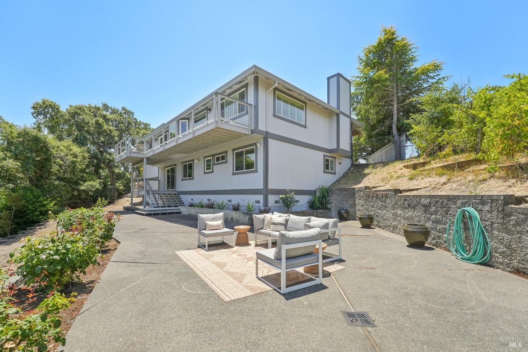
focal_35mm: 14
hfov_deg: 104.3
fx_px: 205
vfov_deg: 81.2
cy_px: 176
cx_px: 264
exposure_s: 1/1600
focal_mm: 14
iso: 800
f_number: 8
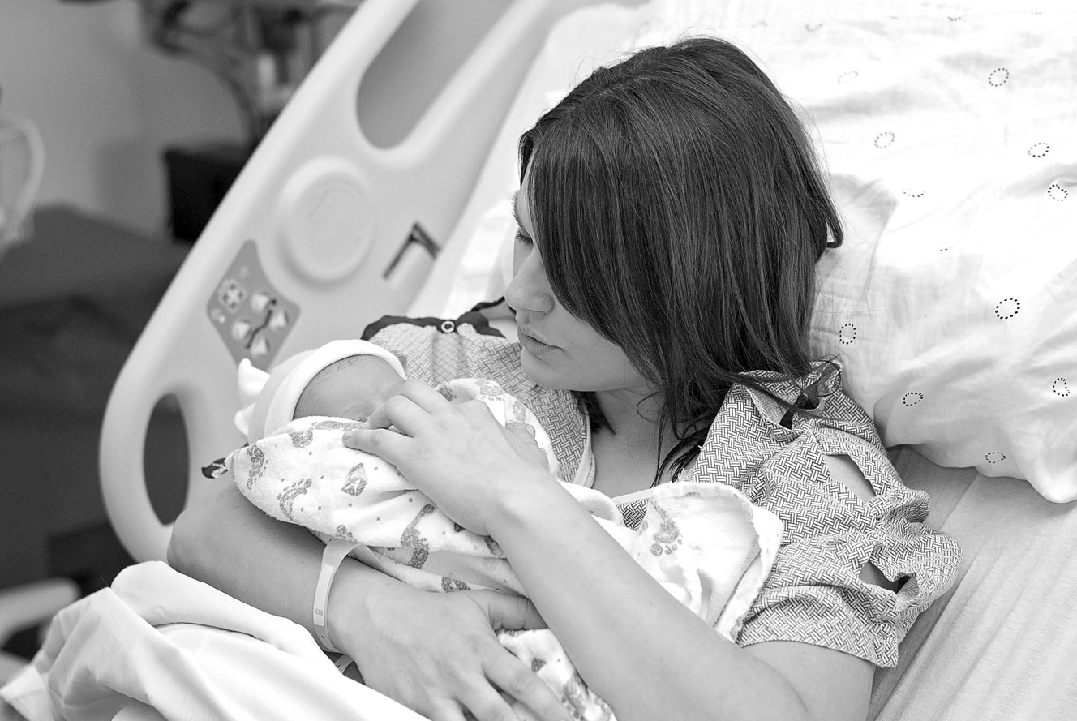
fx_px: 2246
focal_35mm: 75
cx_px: 538
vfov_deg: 18.2
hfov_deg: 27.0
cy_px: 360
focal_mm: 50
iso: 400
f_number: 2.8
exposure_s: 1/200
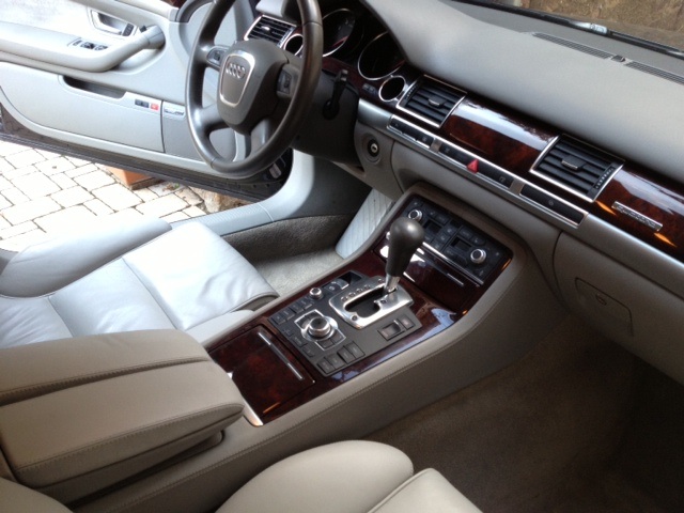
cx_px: 342
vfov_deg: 40.7
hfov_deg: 52.6
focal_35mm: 35
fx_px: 692
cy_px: 256
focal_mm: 4.28
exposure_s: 1/20
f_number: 2.4
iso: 100
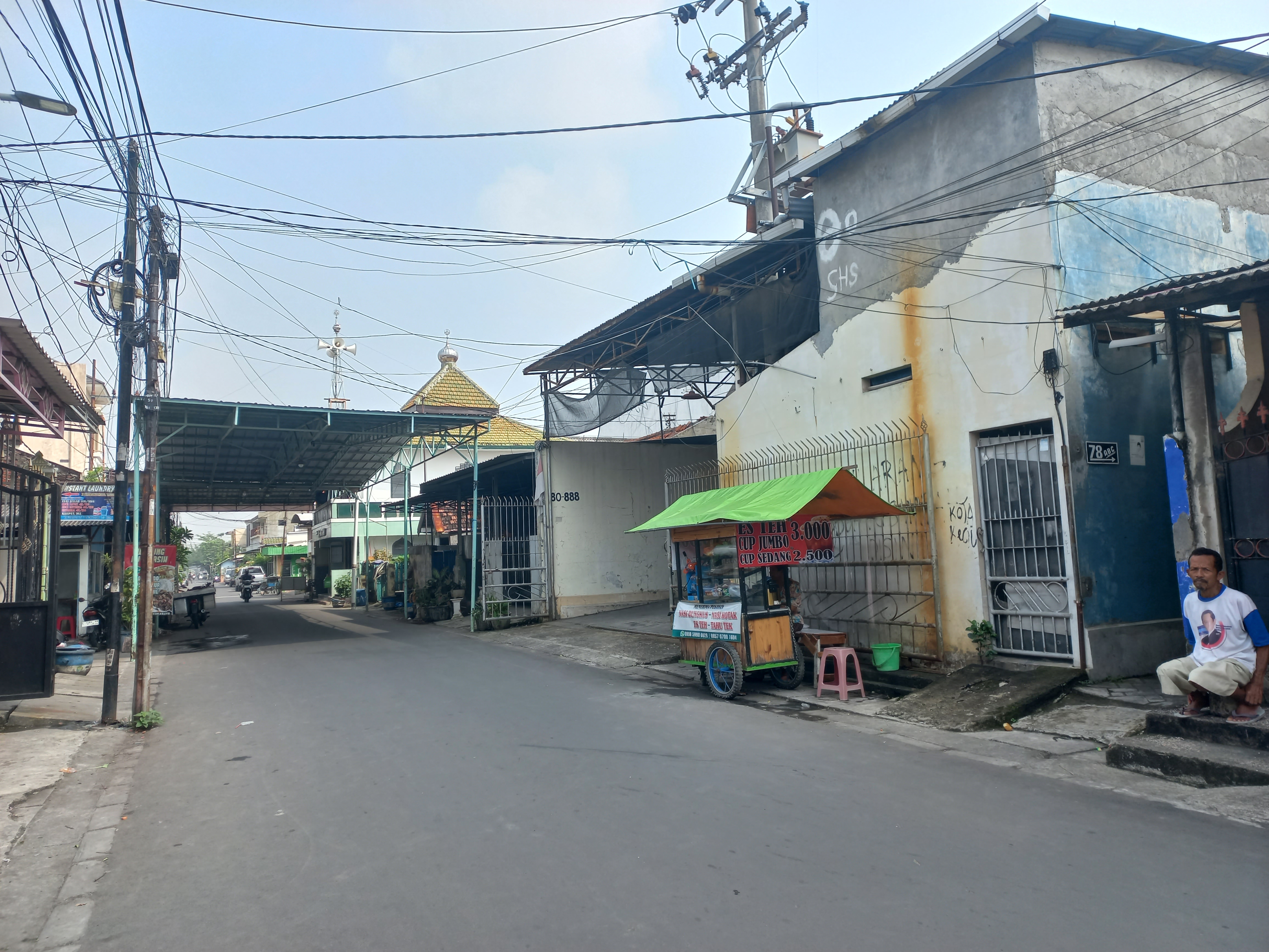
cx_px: 634
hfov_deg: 69.4
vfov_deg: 54.9
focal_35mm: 25
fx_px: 916
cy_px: 476
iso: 25
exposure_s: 1/345
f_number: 1.8
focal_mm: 4.6
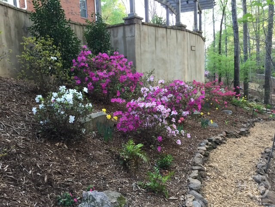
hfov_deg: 61.7
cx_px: 138
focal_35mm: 29
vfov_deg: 48.2
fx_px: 230
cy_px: 104
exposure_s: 1/30
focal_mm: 4.15
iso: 40
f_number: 2.2
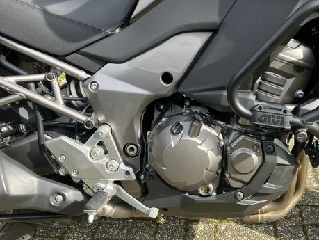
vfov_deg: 36.8
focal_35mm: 39
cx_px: 222
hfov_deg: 46.8
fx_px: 360
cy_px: 99
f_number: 1.8
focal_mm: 3.99
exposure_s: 1/289
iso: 32
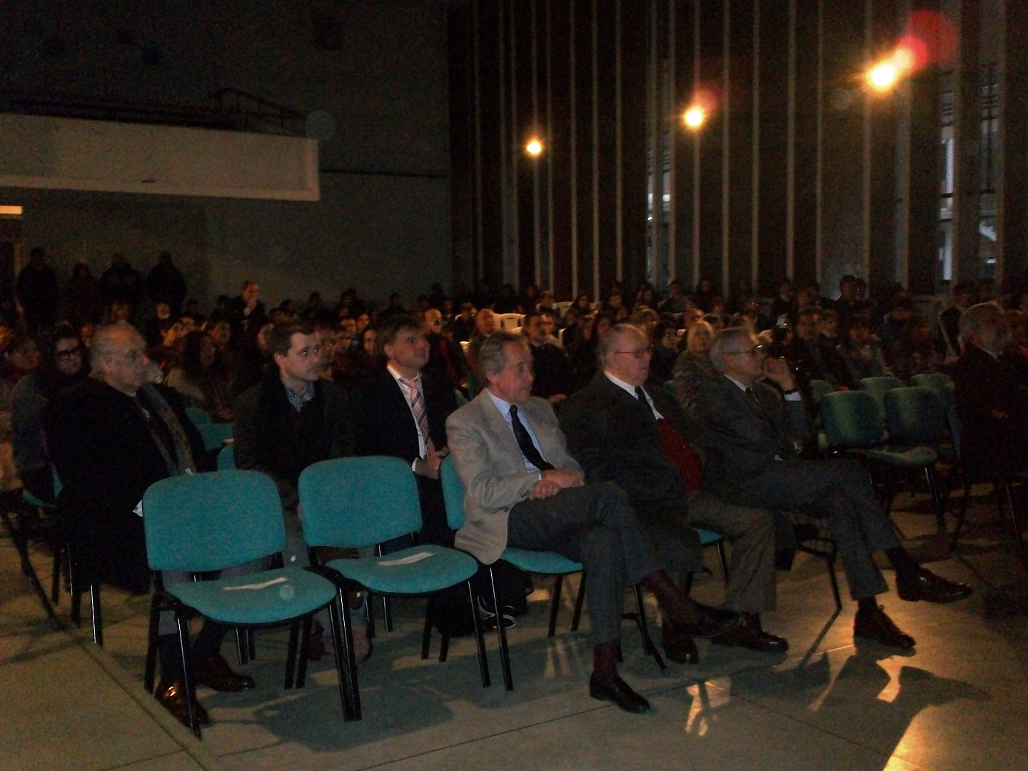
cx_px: 514
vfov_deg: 37.7
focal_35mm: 38
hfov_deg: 49.0
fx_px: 1128
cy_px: 386
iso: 250
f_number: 4.5
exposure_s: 1/30
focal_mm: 6.3
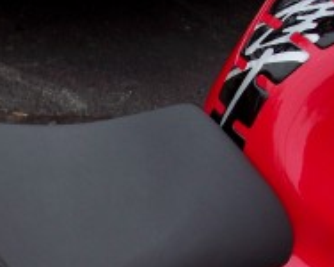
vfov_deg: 18.5
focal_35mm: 81
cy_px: 253
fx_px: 800
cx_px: -20
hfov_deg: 22.4
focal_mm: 8
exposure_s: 1/90
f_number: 3.4
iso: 100
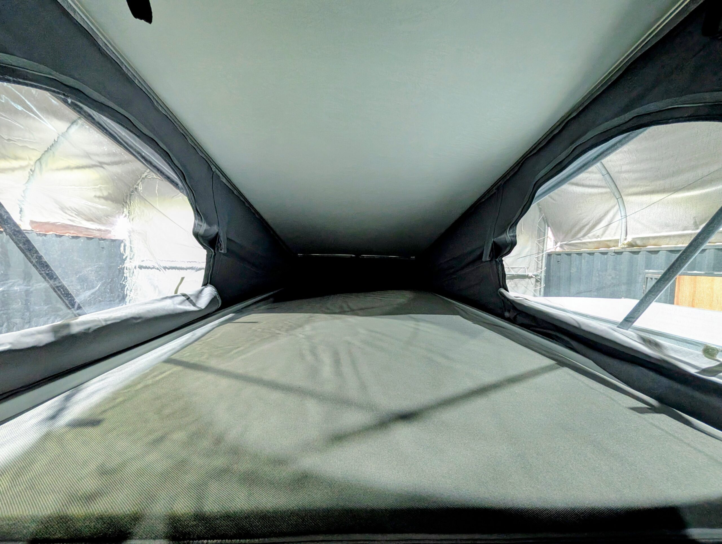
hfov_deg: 110.5
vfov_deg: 94.6
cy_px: 272
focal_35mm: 12
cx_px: 361
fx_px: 251
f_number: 1.7
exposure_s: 1/25
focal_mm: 2.02
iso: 548
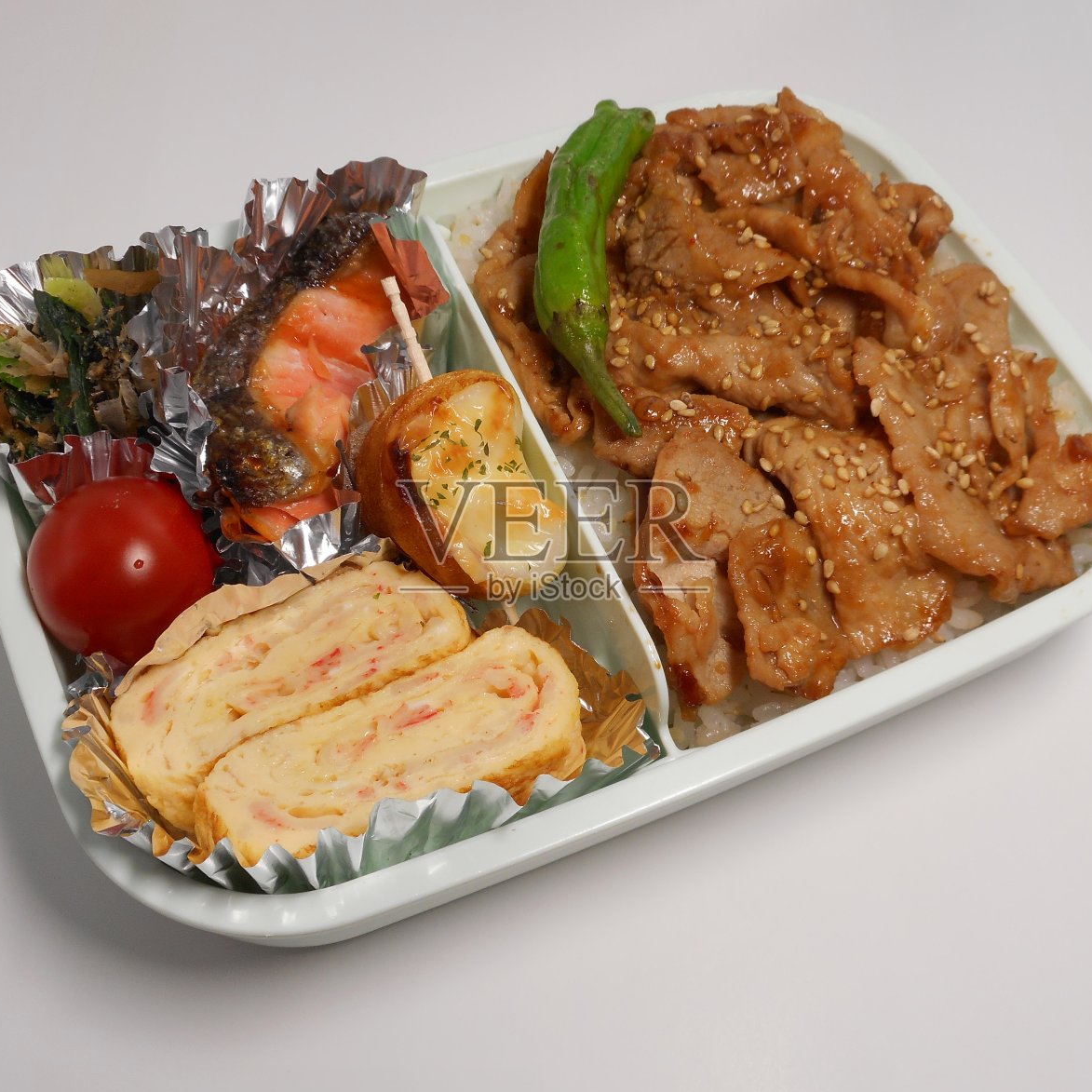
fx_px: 1463
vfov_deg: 40.9
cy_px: 544
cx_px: 553
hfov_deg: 40.9
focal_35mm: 41
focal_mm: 6
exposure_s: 1/30
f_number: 4.2
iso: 80
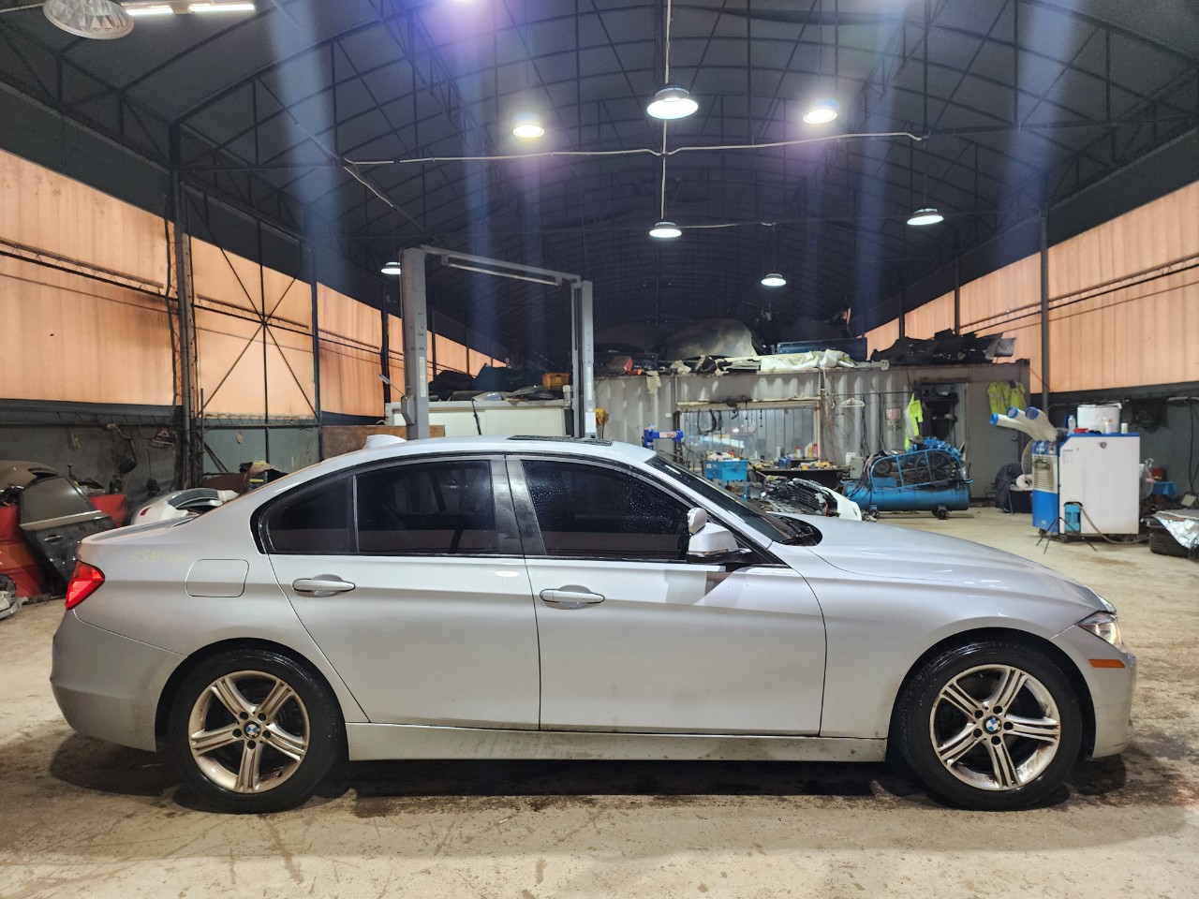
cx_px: 600
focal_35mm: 23
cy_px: 450
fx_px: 797
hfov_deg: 73.9
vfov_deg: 58.9
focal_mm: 6.4
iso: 250
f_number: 1.8
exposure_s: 1/120
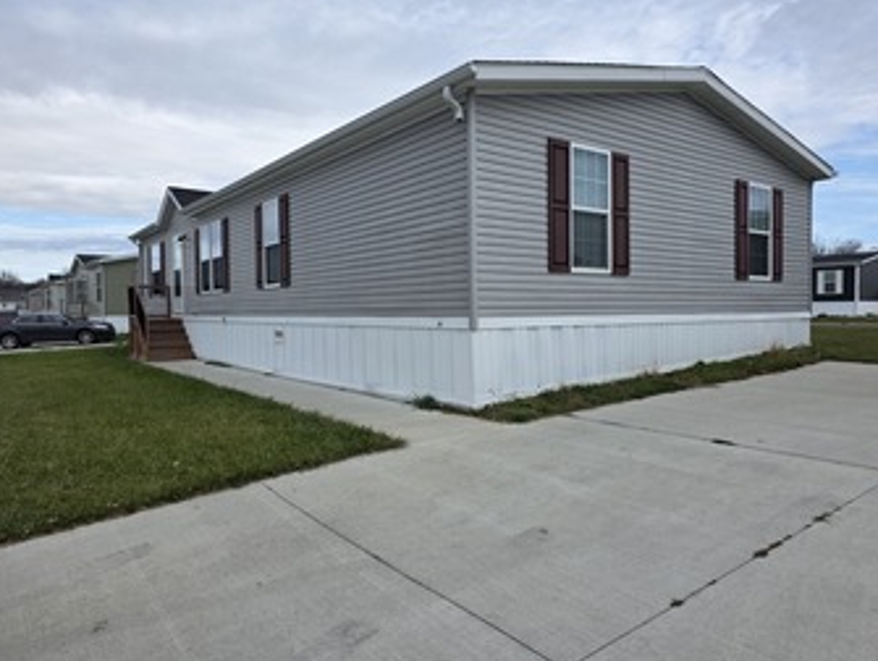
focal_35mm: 24
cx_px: 440
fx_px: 609
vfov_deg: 56.9
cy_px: 327
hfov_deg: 71.5
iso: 80
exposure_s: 1/3540
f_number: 1.7
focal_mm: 6.3
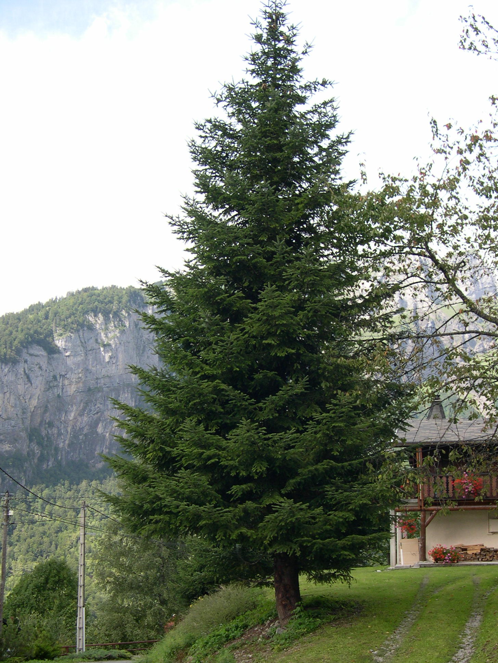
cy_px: 332
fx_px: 729
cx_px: 249
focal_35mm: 38
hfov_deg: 37.7
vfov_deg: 49.0
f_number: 2.8
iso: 100
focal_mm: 8
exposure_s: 1/448
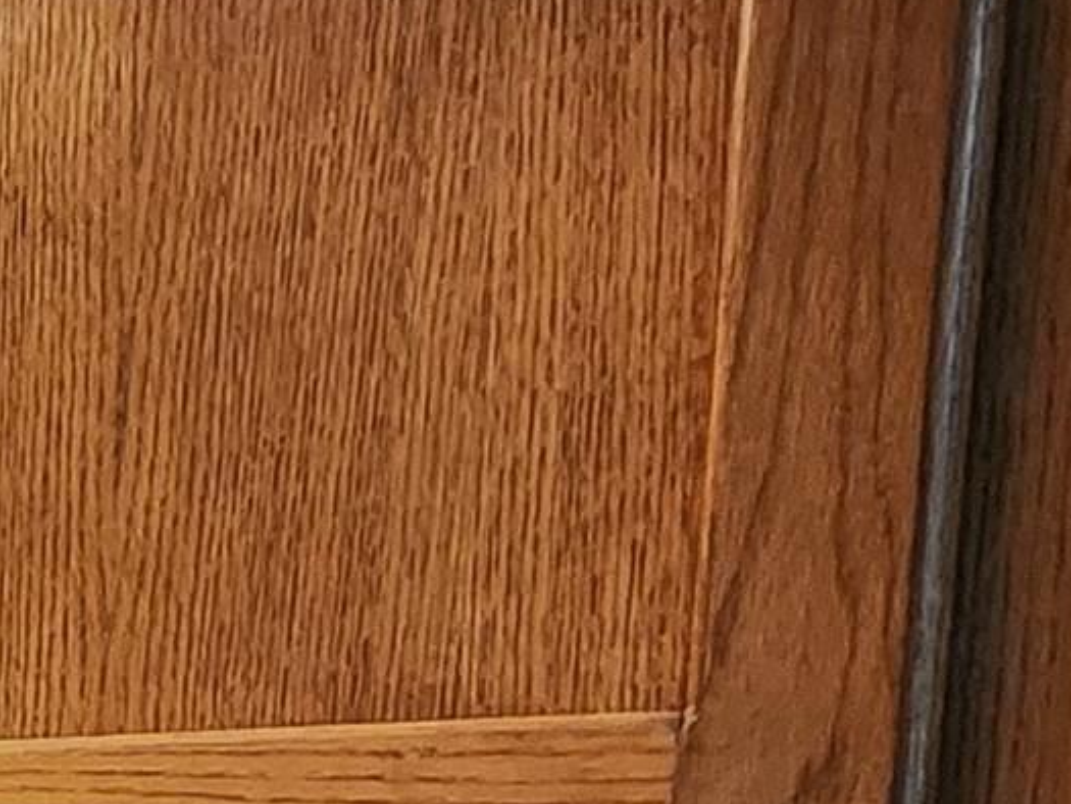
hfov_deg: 16.8
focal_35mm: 76
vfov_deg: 17.7
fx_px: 2352
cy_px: 1149
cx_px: -1228
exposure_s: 1/60
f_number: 2.2
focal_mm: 2.2
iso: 320
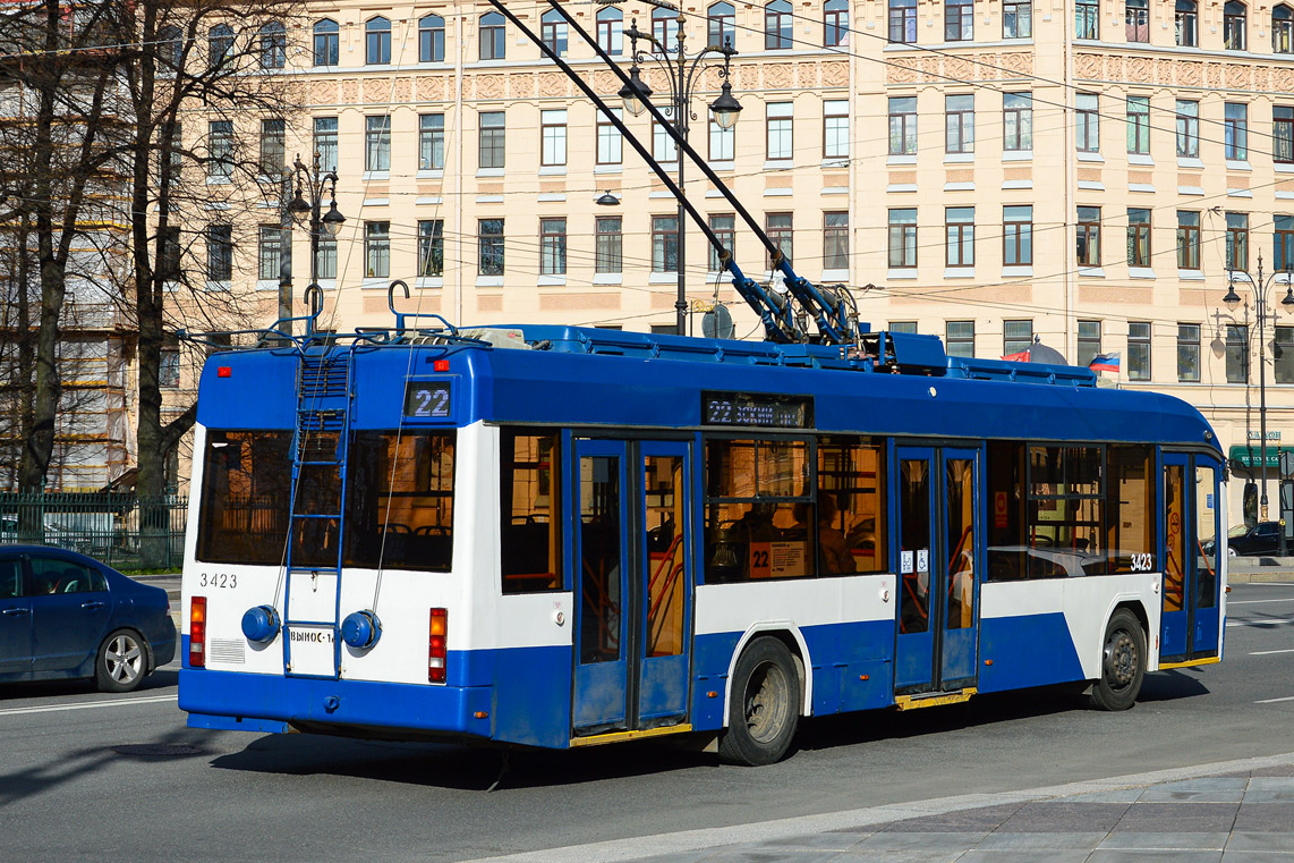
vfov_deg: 20.3
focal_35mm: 67
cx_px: 686
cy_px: 359
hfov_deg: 30.1
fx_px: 2408
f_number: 6.3
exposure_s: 1/1250
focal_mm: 34
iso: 200
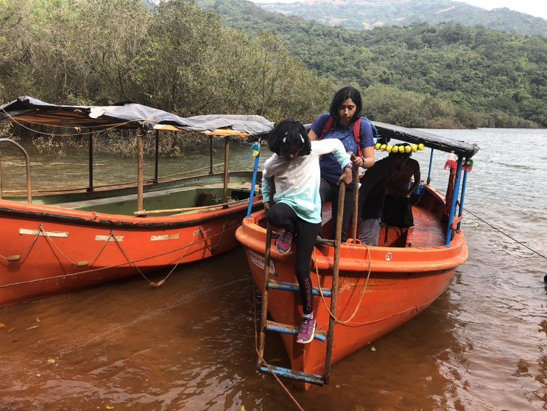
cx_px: 274
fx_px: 442
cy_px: 206
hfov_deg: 63.4
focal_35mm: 28
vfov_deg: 49.7
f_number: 1.8
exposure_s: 1/440
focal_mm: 3.99
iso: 20
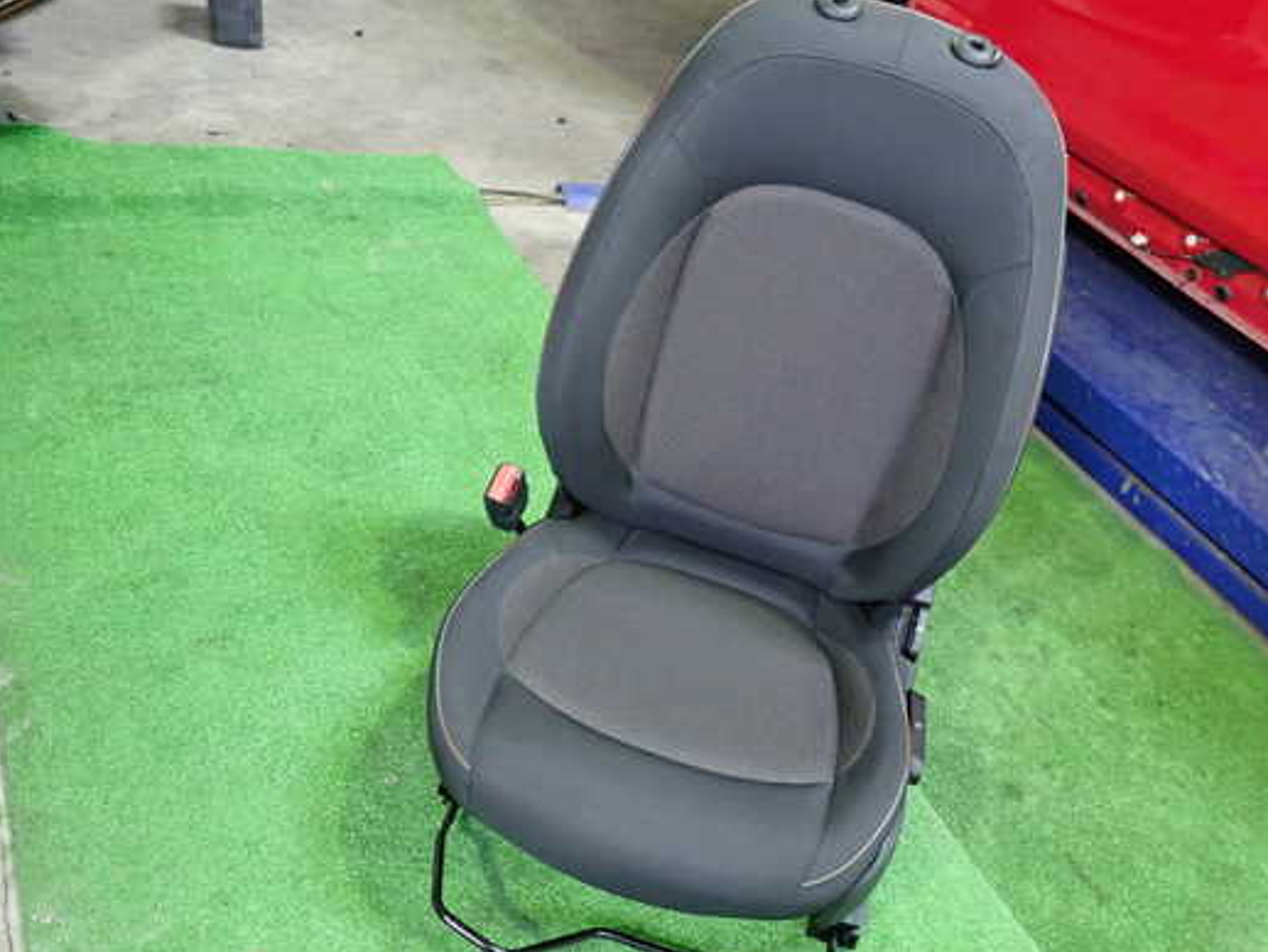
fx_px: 1063
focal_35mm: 29
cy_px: 493
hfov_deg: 61.4
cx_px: 728
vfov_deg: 48.2
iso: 500
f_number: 2
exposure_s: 1/30
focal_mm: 4.5
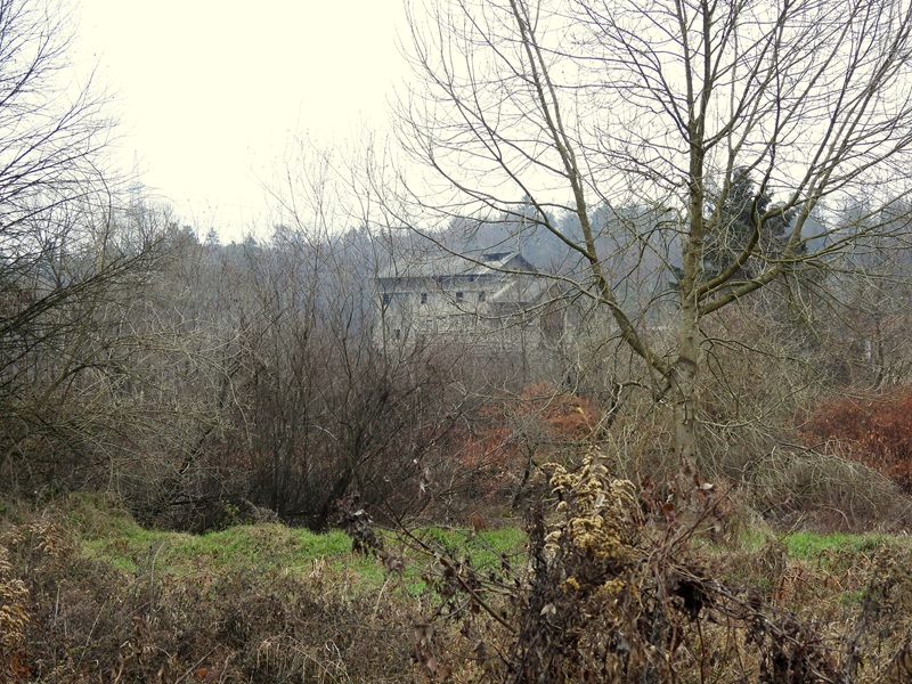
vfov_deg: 18.4
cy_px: 342
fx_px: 2108
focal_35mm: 80
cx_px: 456
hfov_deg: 24.4
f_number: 3.5
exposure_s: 1/60
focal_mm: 14.3
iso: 180
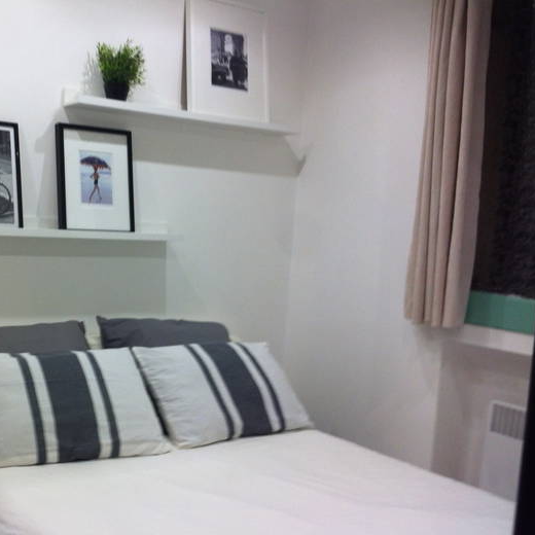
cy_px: 288
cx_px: 138
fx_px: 822
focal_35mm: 47
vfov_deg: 36.0
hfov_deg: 35.3
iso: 80
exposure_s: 1/17
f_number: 2.8
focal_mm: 3.85
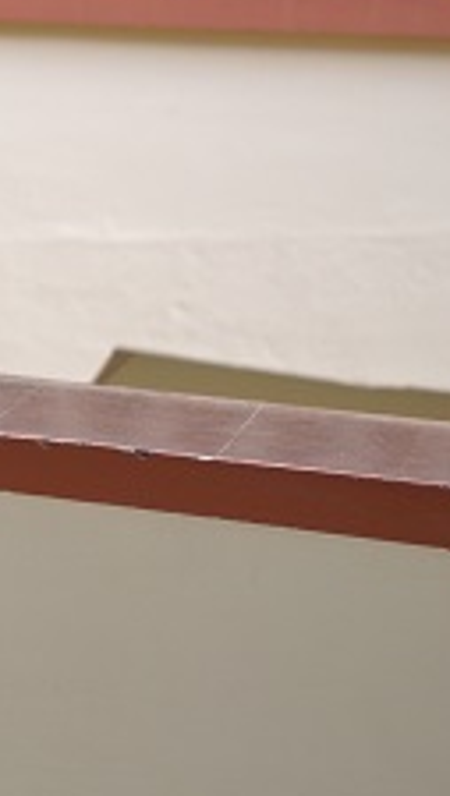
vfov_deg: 18.3
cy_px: 64
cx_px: -840
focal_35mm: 115
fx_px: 2433
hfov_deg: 8.9
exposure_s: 1/125
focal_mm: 22
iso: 125
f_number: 4
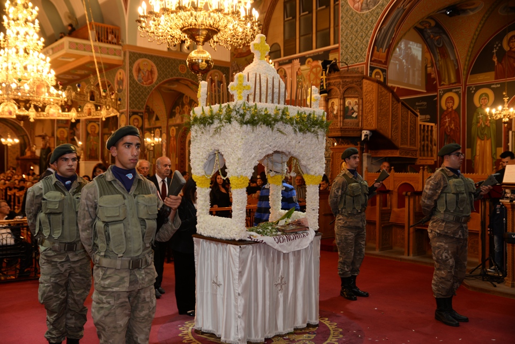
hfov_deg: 54.4
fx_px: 501
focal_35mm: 35
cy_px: 172
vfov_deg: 37.9
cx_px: 258
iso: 250
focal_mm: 35
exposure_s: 1/30
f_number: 3.2
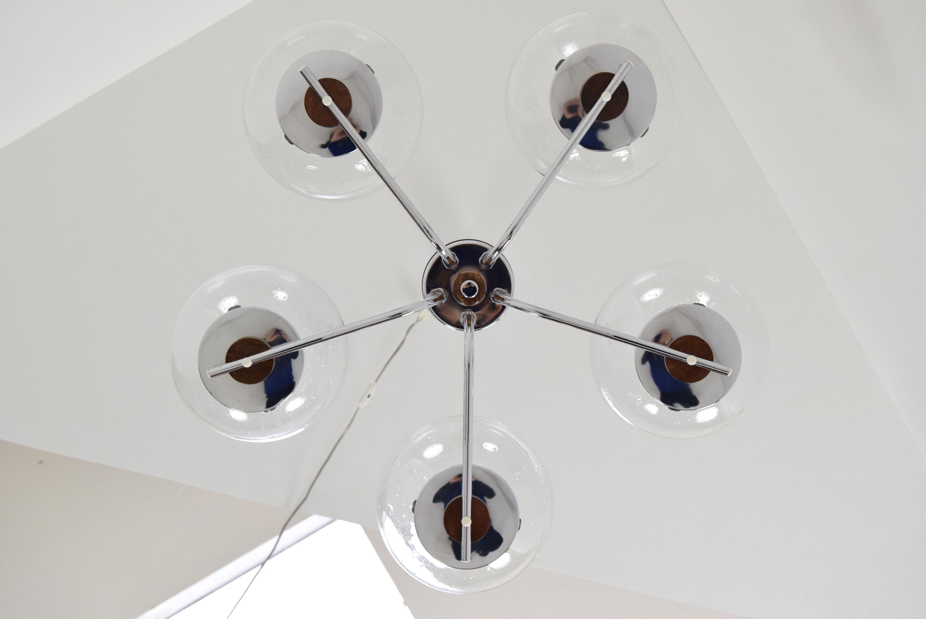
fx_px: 1313
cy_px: 310
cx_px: 463
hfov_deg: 38.9
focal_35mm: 51
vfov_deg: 26.5
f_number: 6.3
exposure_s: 1/160
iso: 1600
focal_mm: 34
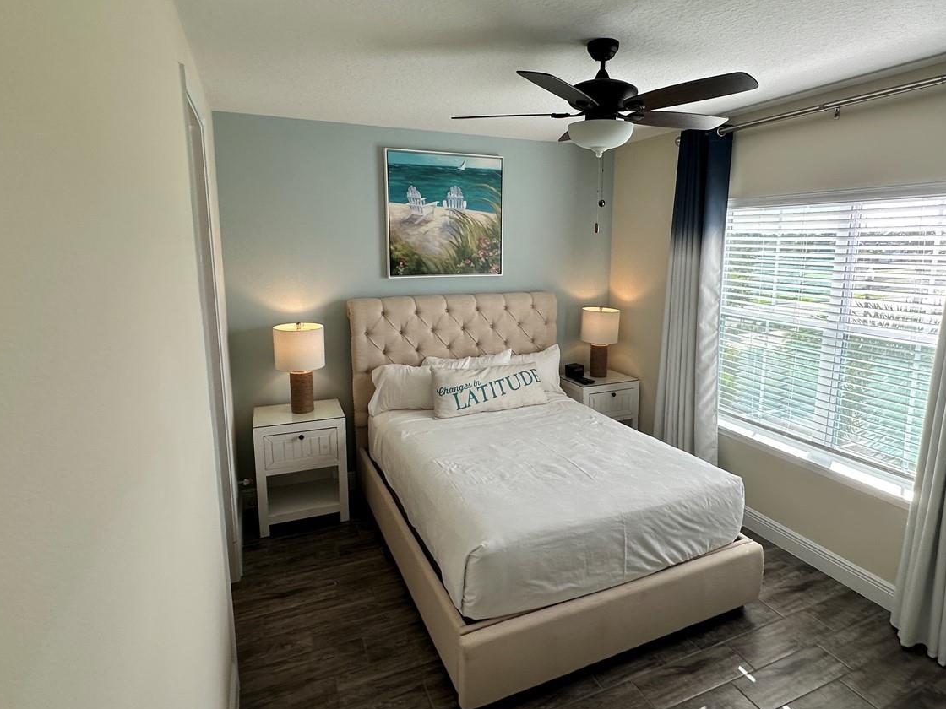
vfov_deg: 65.9
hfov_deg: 81.7
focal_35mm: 20
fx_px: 547
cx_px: 503
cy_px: 329
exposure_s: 1/203
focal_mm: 2.22
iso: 40
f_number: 2.2
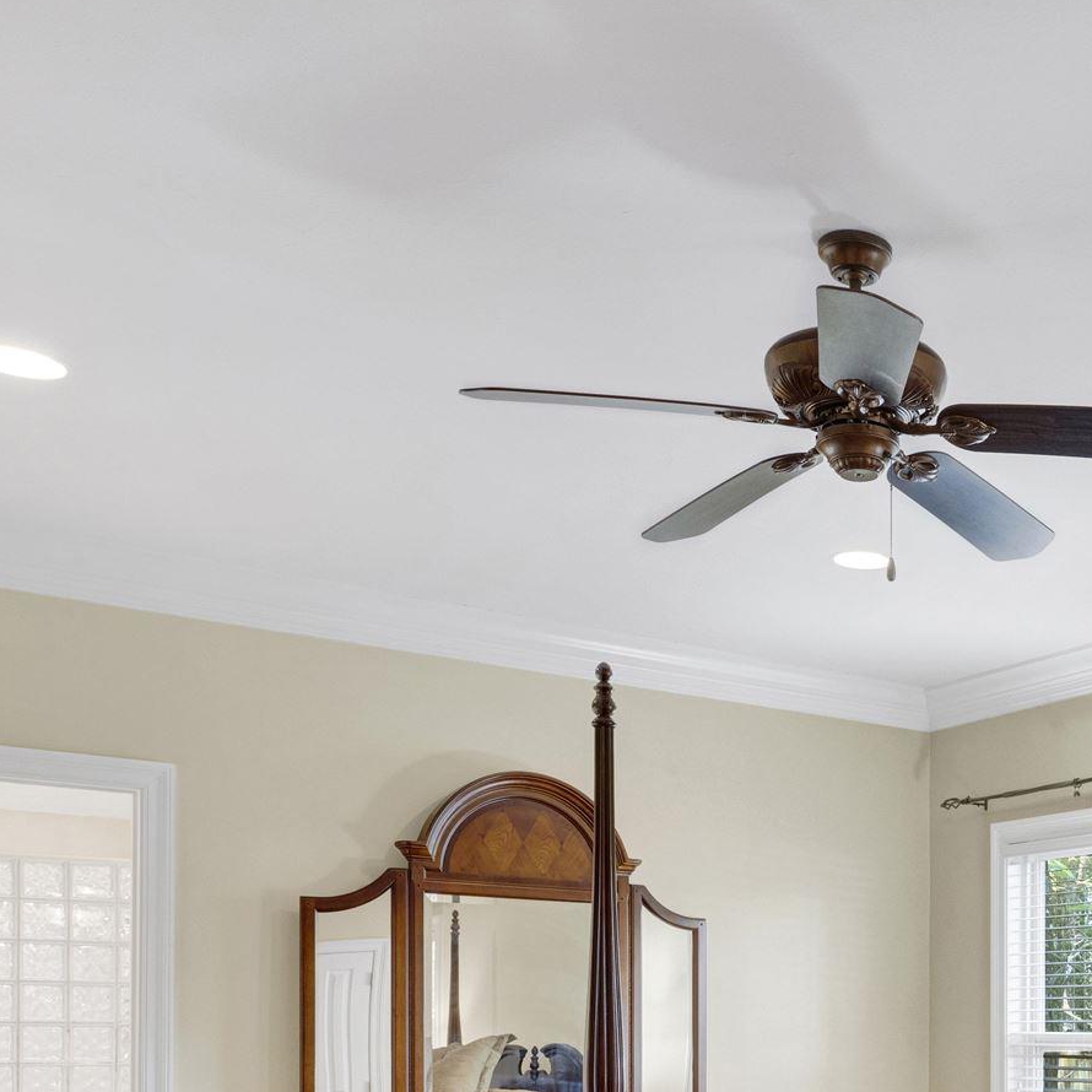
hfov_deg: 33.0
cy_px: 1023
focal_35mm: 45
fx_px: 1623
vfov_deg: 34.7
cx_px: 1173
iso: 400
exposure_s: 1/4
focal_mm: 15.5
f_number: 11
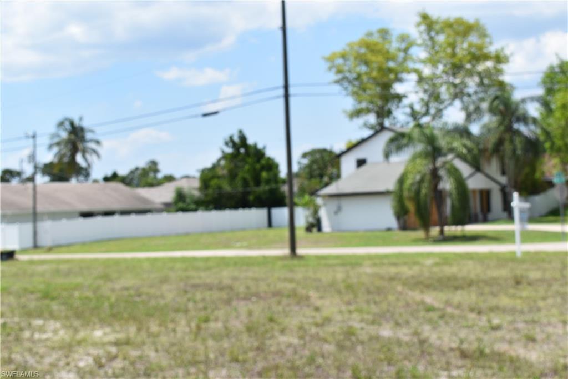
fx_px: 1065
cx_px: 284
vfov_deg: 20.1
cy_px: 190
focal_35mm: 68
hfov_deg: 29.9
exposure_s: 1/400
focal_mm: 45
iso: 200
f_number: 10
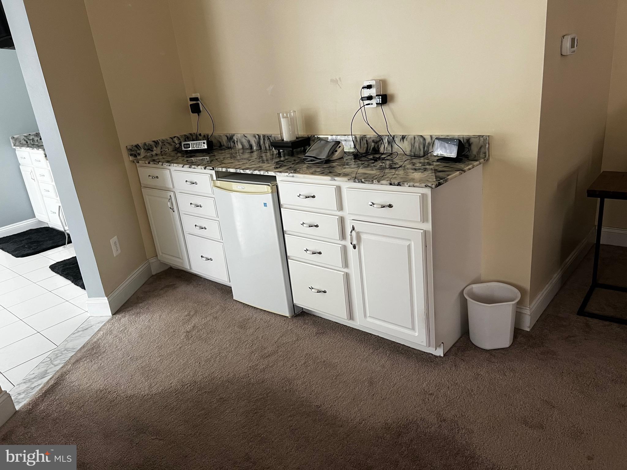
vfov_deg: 53.1
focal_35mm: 26
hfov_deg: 67.3
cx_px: 314
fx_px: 471
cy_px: 235
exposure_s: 1/60
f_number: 1.5
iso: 200
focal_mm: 5.7
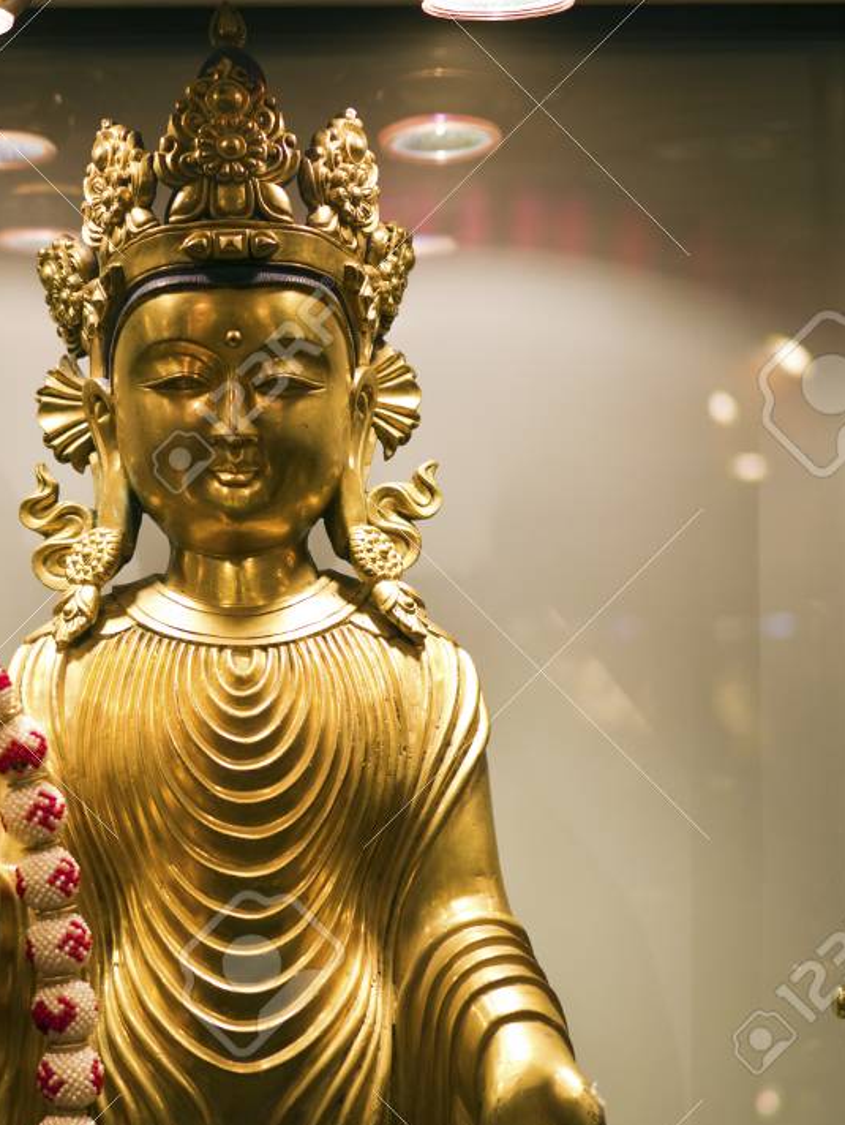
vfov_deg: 26.6
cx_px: 283
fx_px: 2373
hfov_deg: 20.1
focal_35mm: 73
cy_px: 672
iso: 160
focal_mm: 20
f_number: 1.7
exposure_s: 1/500
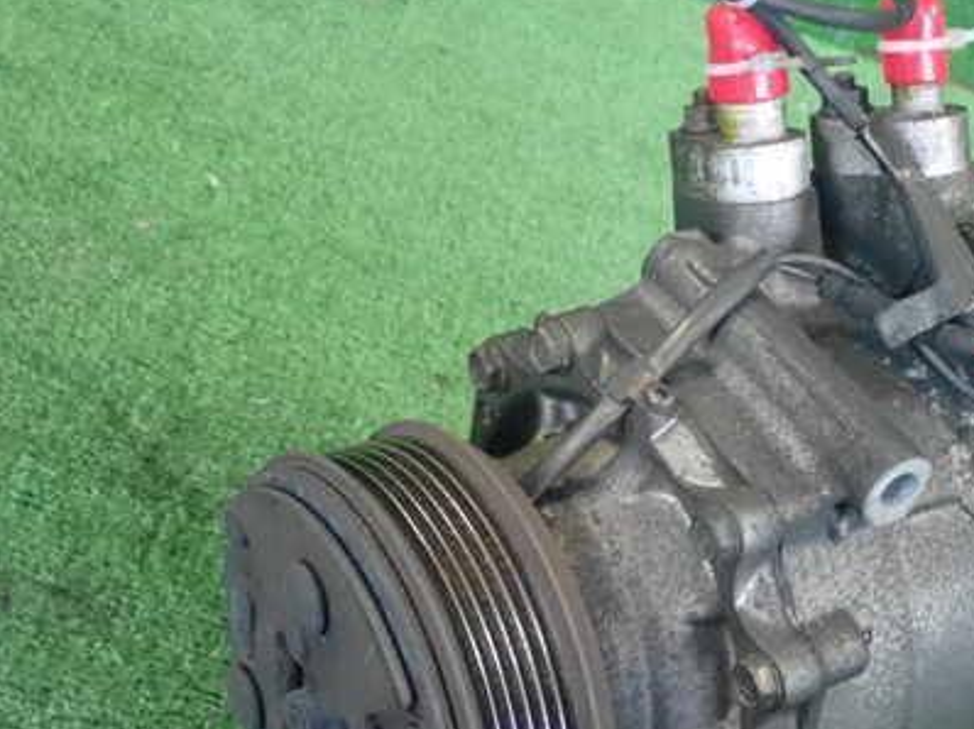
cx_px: 668
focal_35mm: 80
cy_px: 418
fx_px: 2250
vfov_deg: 18.4
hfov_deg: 24.3
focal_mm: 9.61
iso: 2000
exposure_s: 1/50
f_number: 3.4
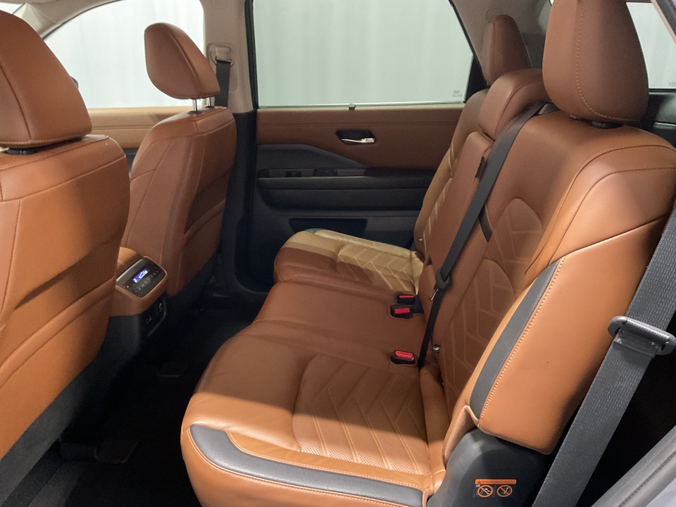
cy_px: 254
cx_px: 338
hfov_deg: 61.7
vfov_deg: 48.2
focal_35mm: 29
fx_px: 566
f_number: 1.8
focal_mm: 3
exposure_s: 1/25
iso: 320
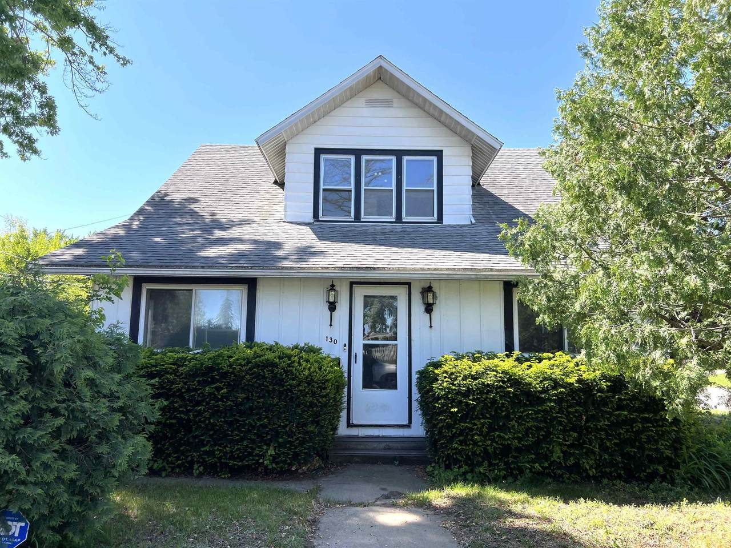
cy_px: 274
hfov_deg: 67.3
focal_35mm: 26
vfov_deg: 53.1
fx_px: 549
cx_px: 366
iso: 50
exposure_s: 1/1377
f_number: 1.5
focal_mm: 5.7
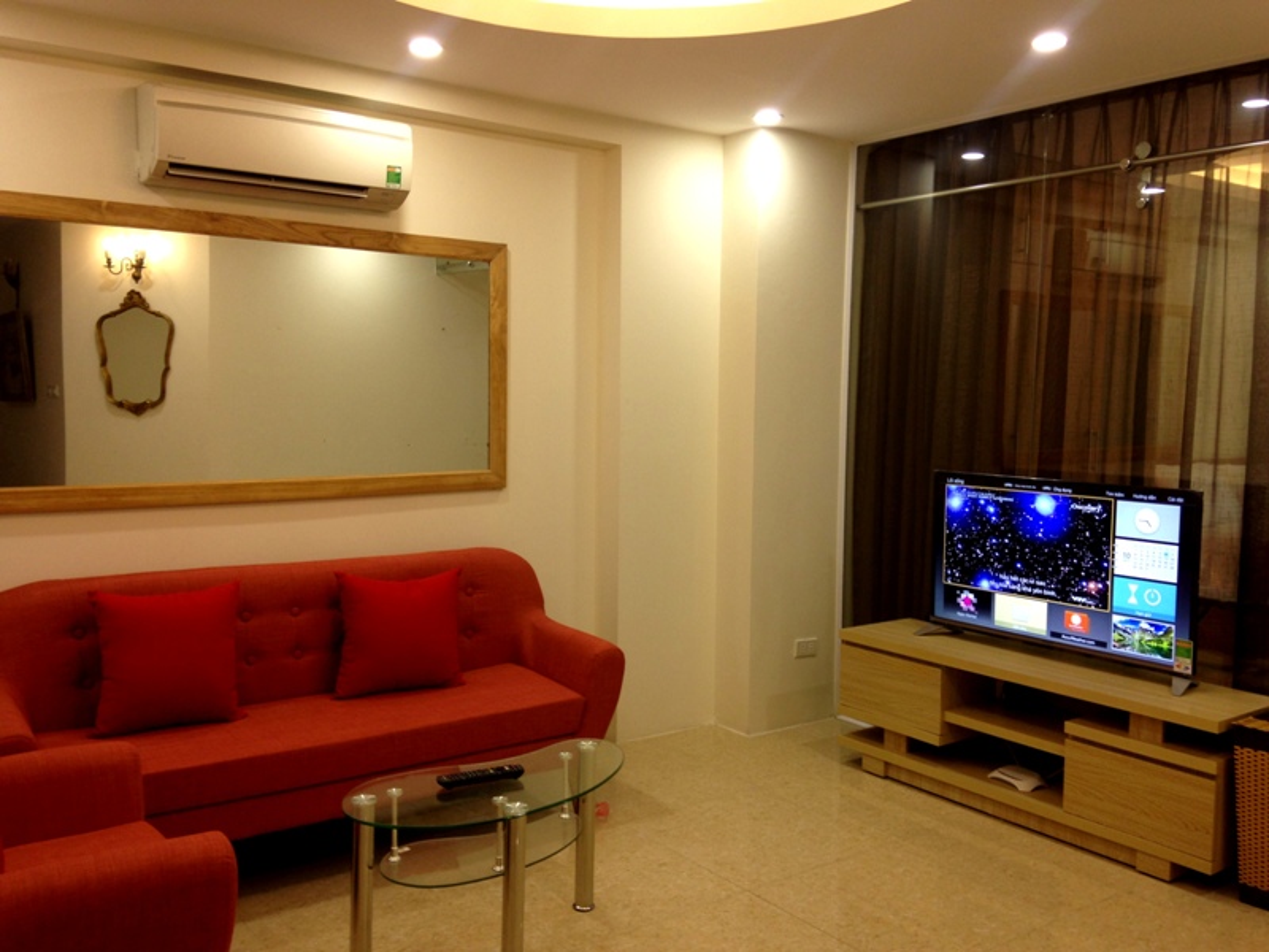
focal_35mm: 33
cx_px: 634
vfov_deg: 42.9
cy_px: 476
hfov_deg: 55.4
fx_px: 1210
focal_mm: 4.12
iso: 50
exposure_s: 1/20
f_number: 2.4
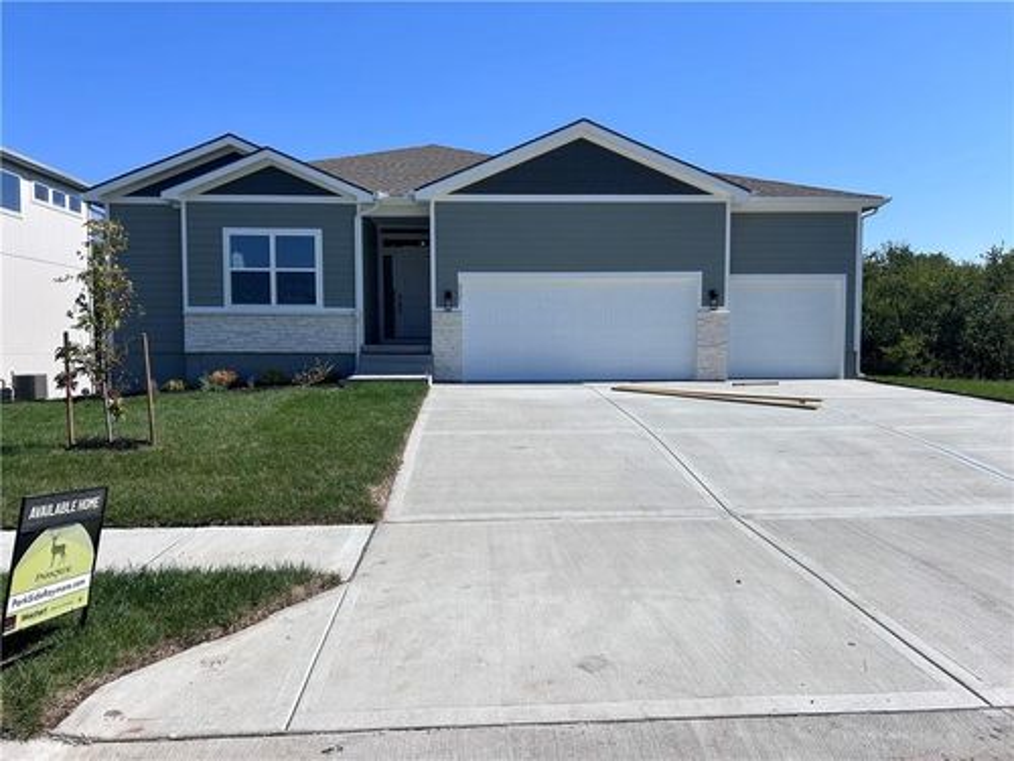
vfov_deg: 53.1
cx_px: 507
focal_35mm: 26
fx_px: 762
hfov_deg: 67.3
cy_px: 380
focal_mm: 5.7
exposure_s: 1/5882
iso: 50
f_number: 1.5
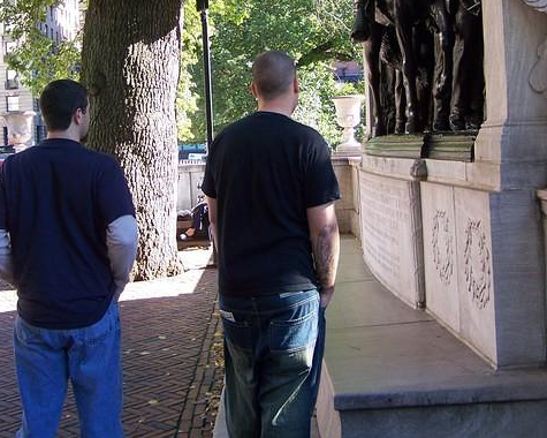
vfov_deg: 29.7
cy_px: 107
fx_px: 809
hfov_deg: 37.3
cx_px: 271
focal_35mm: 50
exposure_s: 1/100
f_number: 2.8
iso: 80
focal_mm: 6.3
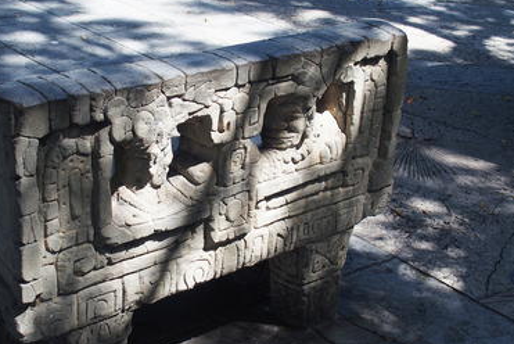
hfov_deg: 34.4
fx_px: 829
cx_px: 215
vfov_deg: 23.4
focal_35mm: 58
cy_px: 150
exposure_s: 1/320
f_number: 3.5
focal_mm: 9.8
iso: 100
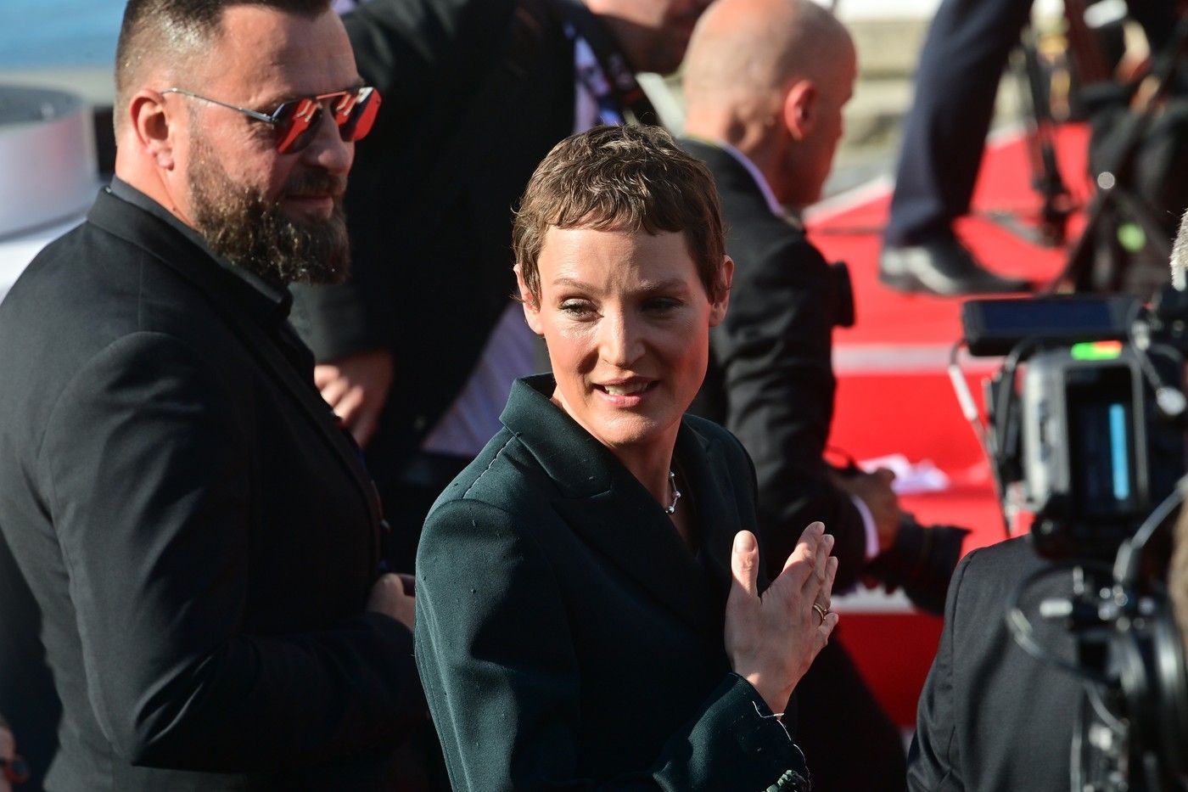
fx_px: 9238
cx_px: 594
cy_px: 396
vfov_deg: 4.9
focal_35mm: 280
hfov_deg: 7.4
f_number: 10
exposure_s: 1/1000
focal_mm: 280
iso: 500
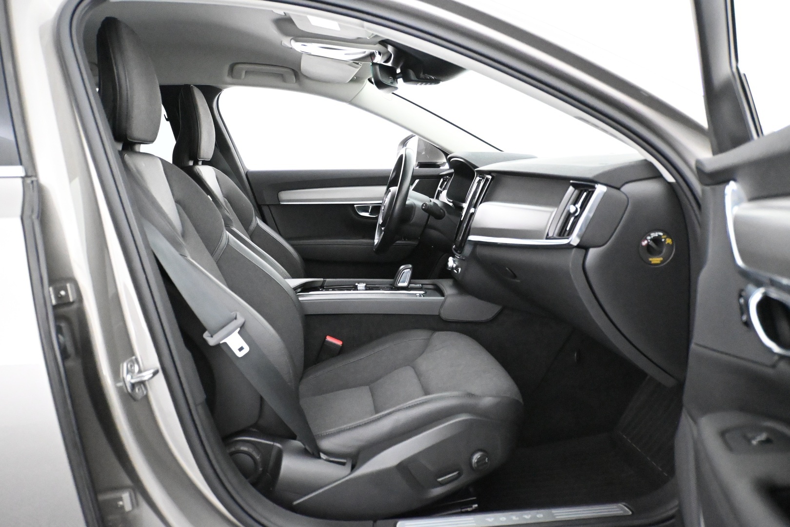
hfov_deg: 63.2
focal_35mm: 29
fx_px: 642
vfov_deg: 44.6
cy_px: 264
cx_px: 395
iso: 12800
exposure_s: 1/125
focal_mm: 19.5
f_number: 3.8
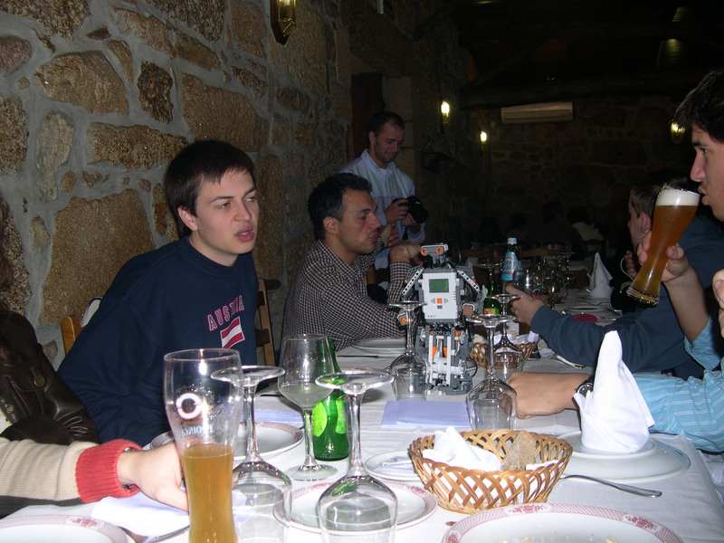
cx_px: 362
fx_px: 795
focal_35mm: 38
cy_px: 272
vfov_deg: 37.7
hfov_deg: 49.0
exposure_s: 1/60
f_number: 2.8
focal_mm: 8
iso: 100
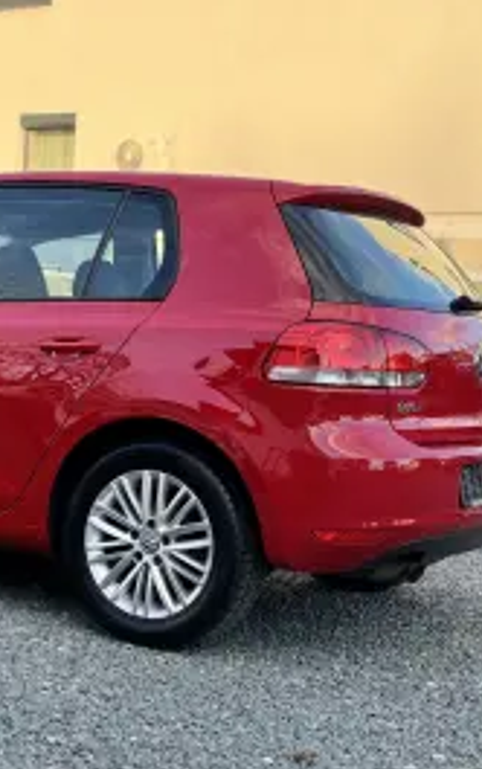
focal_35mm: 69
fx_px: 1448
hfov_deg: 18.5
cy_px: 386
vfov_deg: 29.8
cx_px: 26
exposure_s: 1/507
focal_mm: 6.76
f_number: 1.78
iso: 64
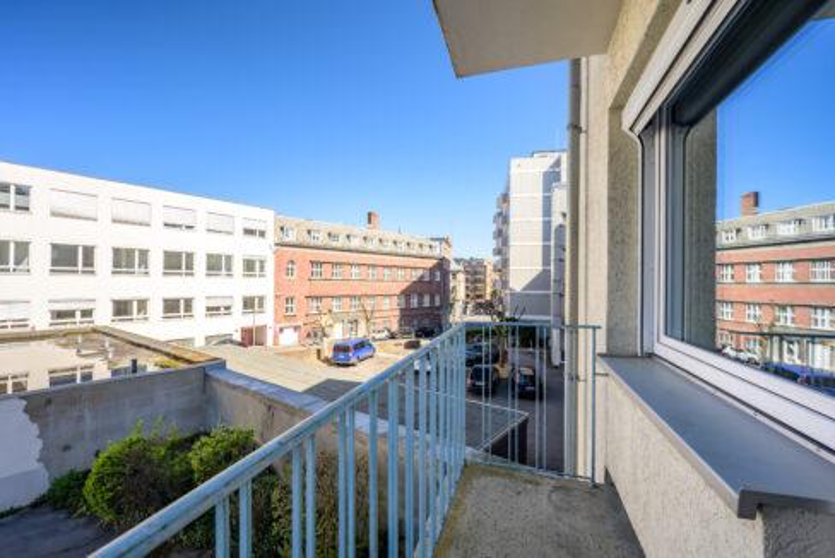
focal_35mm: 16
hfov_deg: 98.5
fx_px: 360
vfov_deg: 75.6
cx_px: 418
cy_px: 279
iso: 200
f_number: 9
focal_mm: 15.5
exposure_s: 1/320
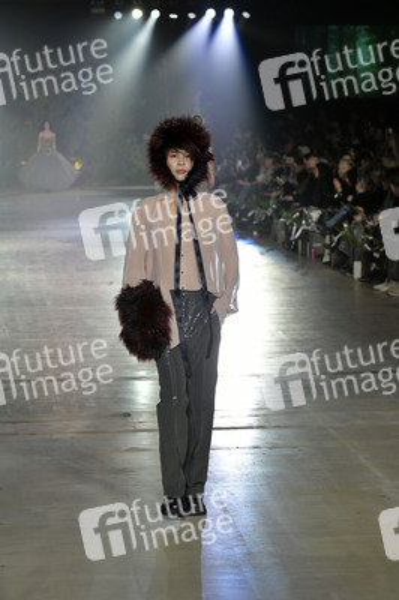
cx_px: 200
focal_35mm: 105
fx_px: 1749
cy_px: 300
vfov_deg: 19.5
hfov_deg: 13.0
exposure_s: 1/500
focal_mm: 105
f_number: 5.6
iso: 3200
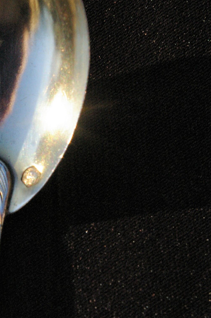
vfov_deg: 25.9
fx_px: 687
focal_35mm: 78
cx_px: 4
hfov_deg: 17.1
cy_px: 204
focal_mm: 26
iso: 1600
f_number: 8
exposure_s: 1/500
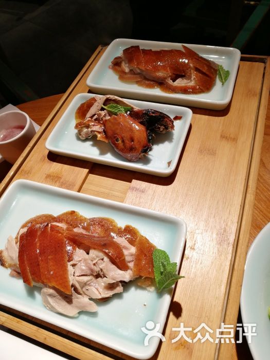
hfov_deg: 51.4
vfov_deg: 65.3
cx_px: 135
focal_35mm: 27
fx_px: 281
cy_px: 180
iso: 50
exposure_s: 1/50
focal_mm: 3.84
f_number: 2.2
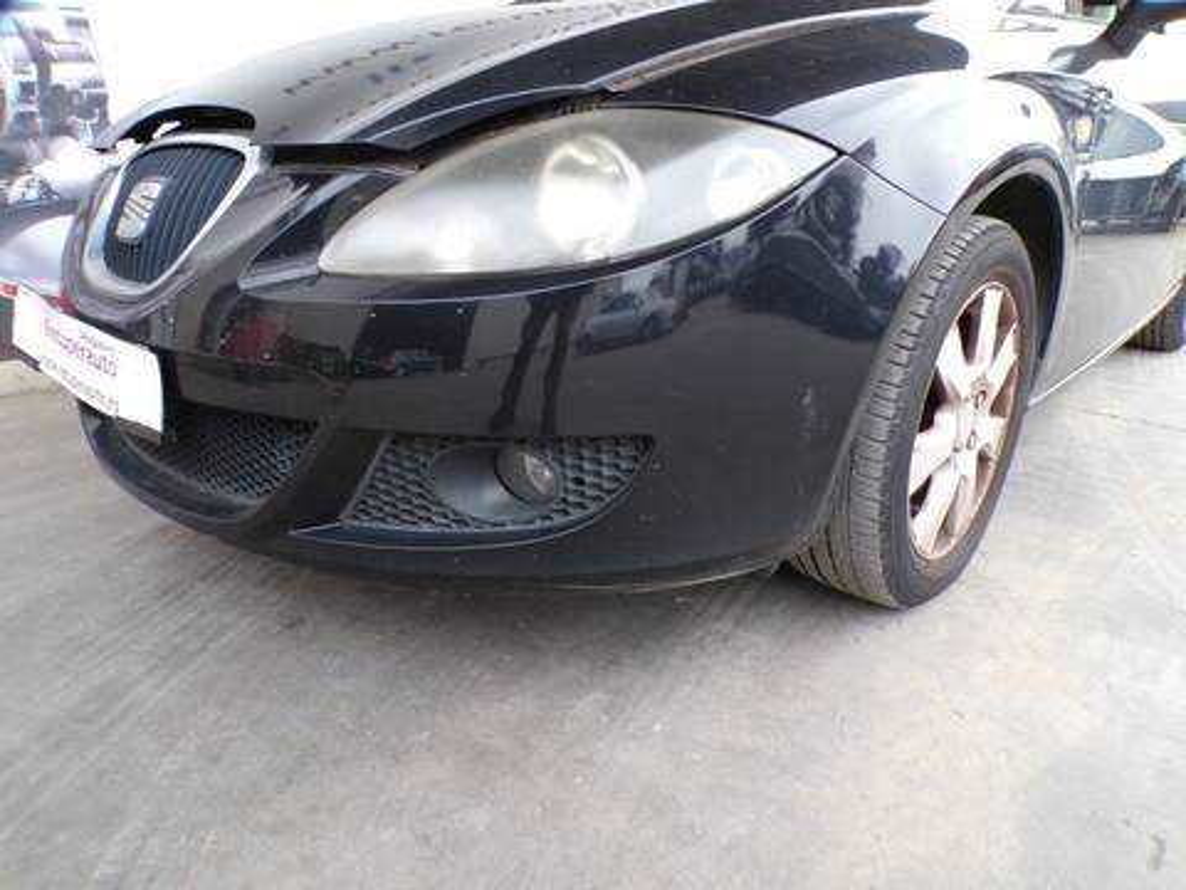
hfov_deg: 71.6
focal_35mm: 24
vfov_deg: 56.8
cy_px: 445
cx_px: 593
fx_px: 822
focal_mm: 4.3
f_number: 4.4
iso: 100
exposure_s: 1/70
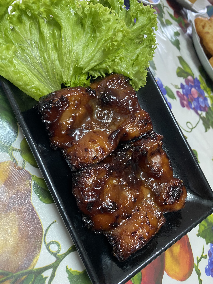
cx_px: 106
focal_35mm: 26
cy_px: 142
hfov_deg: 53.1
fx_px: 213
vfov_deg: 67.3
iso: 320
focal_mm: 4.25
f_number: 1.8
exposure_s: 1/33
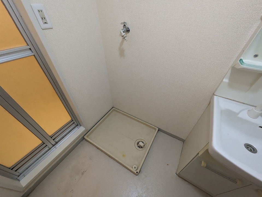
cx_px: 131
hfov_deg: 102.0
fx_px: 106
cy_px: 98
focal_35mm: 14
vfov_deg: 85.7
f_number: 2.2
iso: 788
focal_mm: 1.83
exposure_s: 1/120
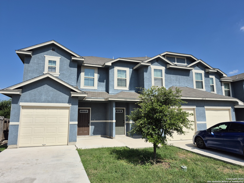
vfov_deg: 58.9
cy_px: 92
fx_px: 162
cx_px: 122
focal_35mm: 23
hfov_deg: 73.9
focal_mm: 5.4
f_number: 1.8
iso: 25
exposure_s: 1/2912
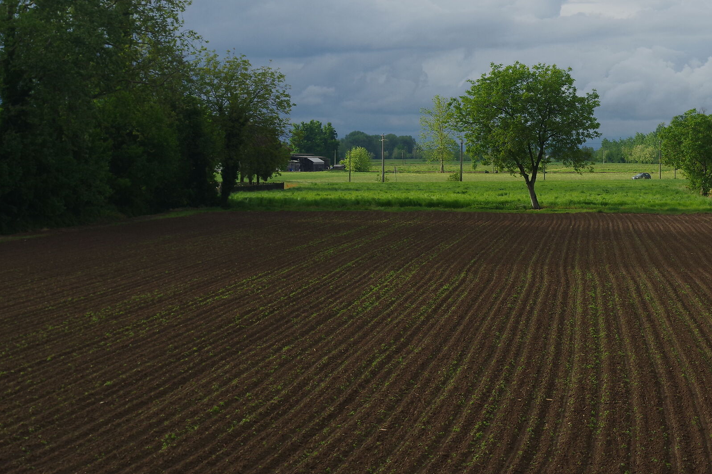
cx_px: 520
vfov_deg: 15.1
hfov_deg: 22.5
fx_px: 1778
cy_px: 144
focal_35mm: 90
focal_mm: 40
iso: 200
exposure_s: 1/200
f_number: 10
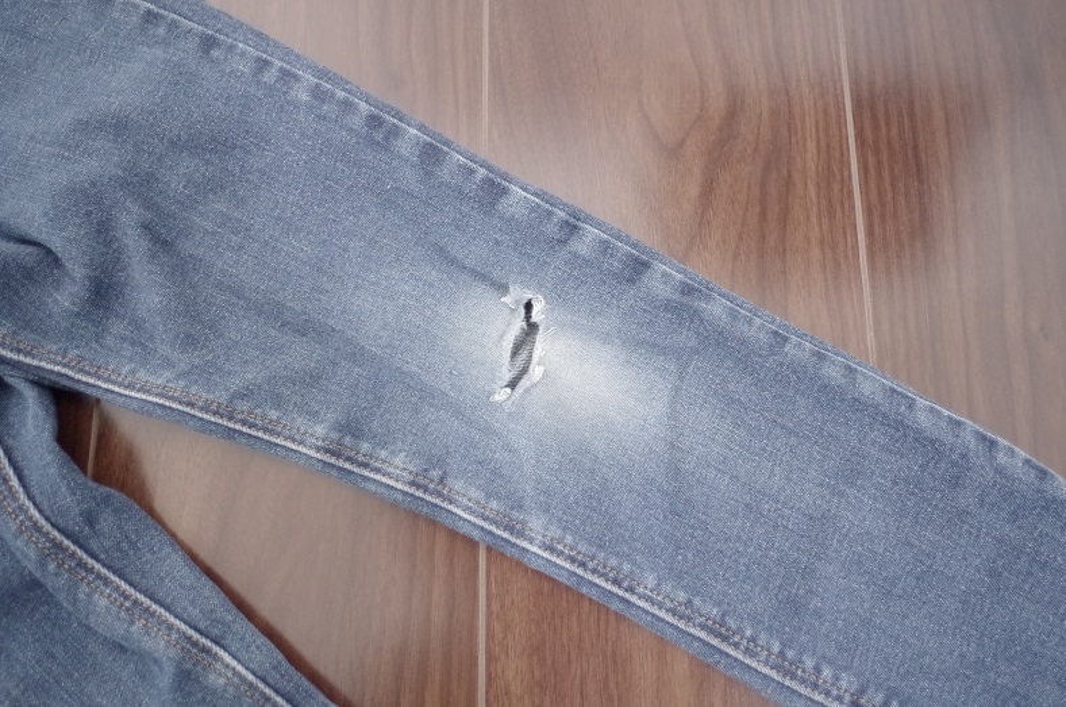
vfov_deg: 57.0
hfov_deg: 78.7
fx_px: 650
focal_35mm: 22
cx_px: 533
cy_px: 354
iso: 3200
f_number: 4
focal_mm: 15
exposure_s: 1/30
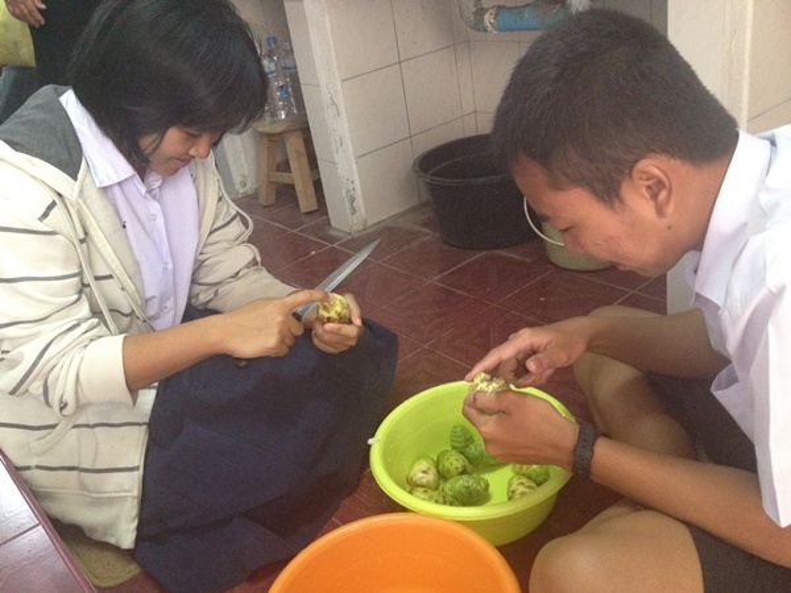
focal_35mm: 35
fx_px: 800
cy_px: 296
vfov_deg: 40.7
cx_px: 396
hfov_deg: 52.6
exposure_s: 1/17
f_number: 2.4
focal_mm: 4.28
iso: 400
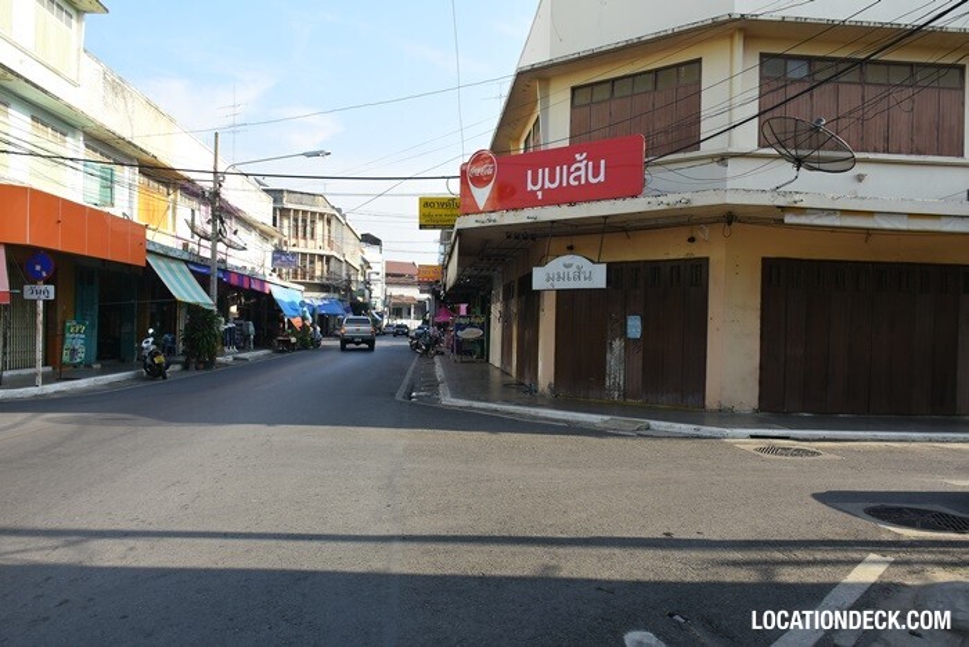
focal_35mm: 27
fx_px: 727
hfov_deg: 67.4
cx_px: 484
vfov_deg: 47.9
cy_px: 324
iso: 160
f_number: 6.3
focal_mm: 18
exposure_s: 1/320
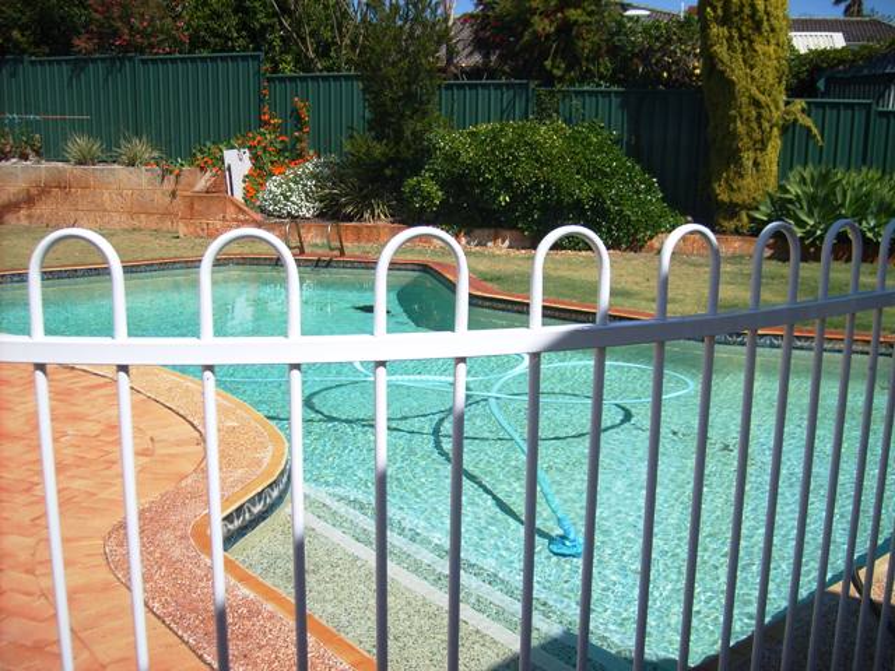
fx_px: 905
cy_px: 336
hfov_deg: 52.6
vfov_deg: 40.7
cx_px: 448
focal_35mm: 35
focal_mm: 5.8
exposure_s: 1/180
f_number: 7.1
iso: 50
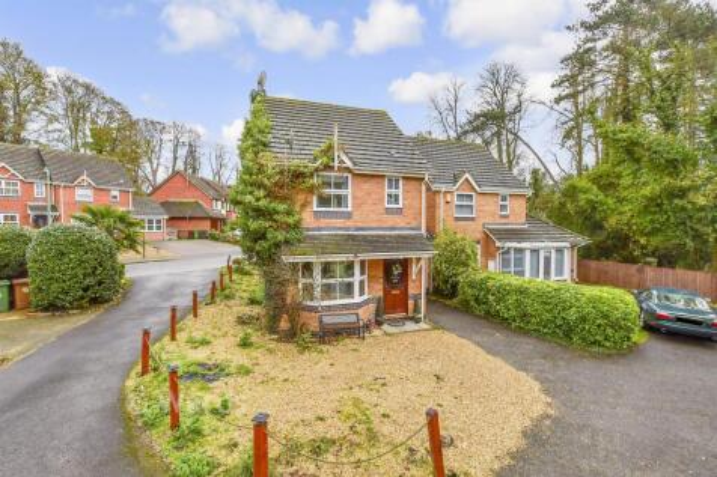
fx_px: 299
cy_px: 238
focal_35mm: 15
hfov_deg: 100.4
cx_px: 358
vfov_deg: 77.3
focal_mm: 10
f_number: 8
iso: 400
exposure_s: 1/500
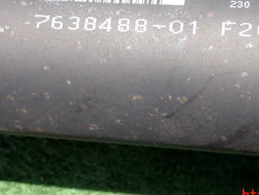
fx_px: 576
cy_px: 45
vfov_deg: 19.0
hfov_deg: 25.1
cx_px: 190
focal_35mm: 77
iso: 100
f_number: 4.5
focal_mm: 8.4
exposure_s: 1/250
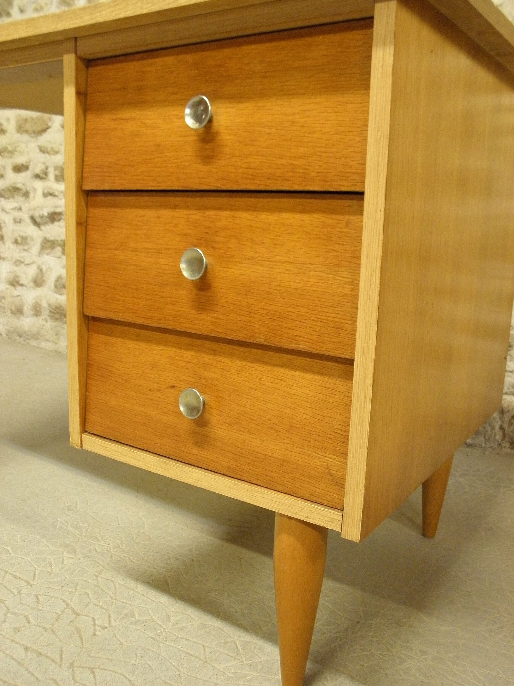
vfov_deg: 58.3
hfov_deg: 45.4
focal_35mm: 31
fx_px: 614
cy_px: 334
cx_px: 250
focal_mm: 5.5
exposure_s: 1/8
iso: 320
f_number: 3.6
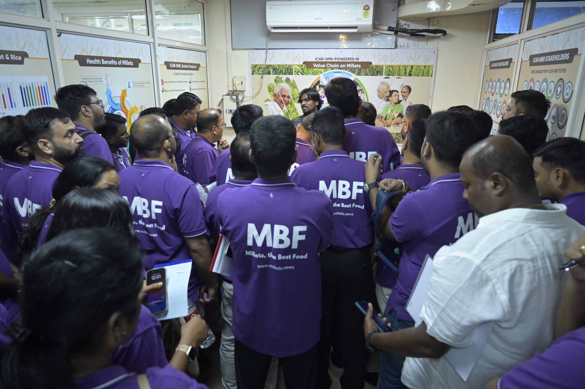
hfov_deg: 73.8
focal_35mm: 24
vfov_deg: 53.1
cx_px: 292
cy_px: 194
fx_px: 390
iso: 2500
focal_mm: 24
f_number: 4
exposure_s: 1/200
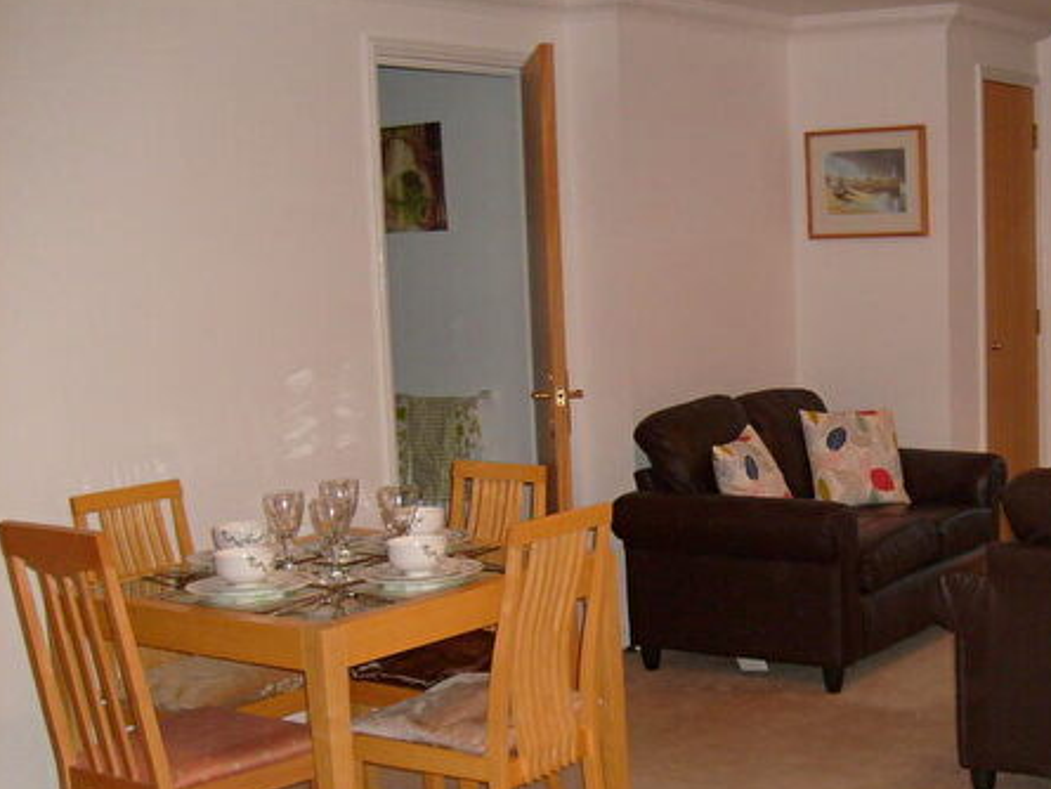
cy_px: 476
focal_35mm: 55
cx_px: 817
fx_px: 1670
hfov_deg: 34.0
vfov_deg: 26.5
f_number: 2.8
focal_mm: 5.8
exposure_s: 1/45
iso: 120
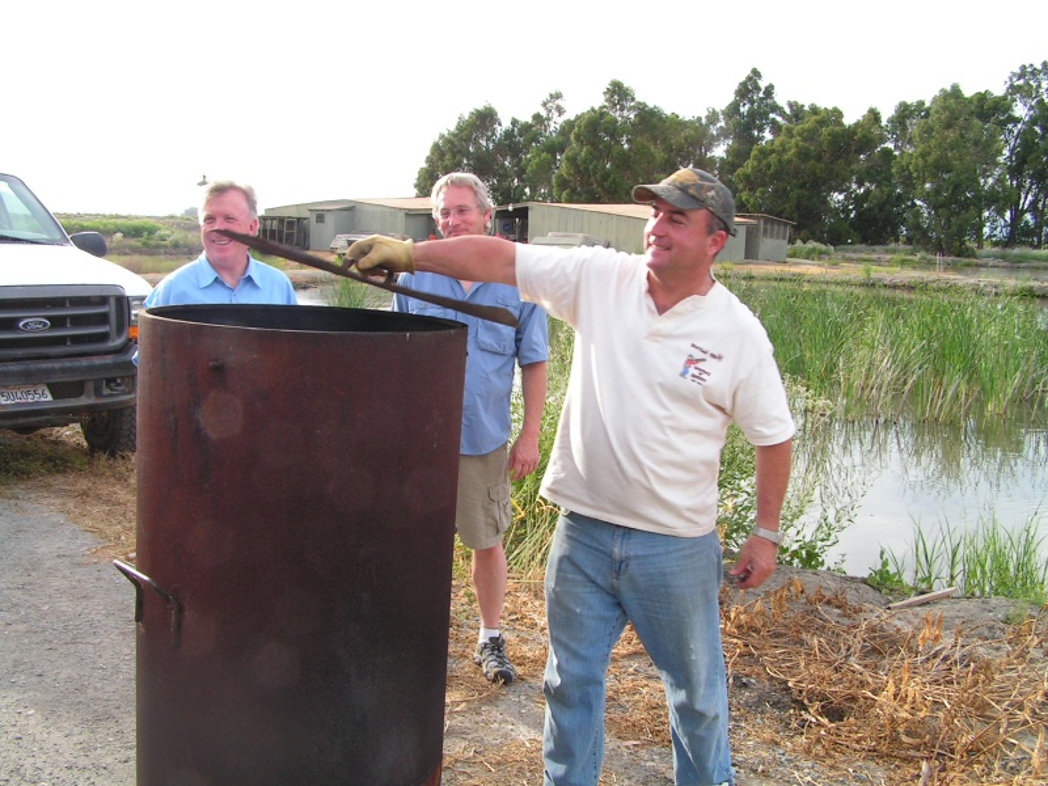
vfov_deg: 37.7
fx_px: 1150
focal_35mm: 38
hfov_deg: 49.0
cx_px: 524
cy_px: 393
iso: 50
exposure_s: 1/60
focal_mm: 6.3
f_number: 5.6
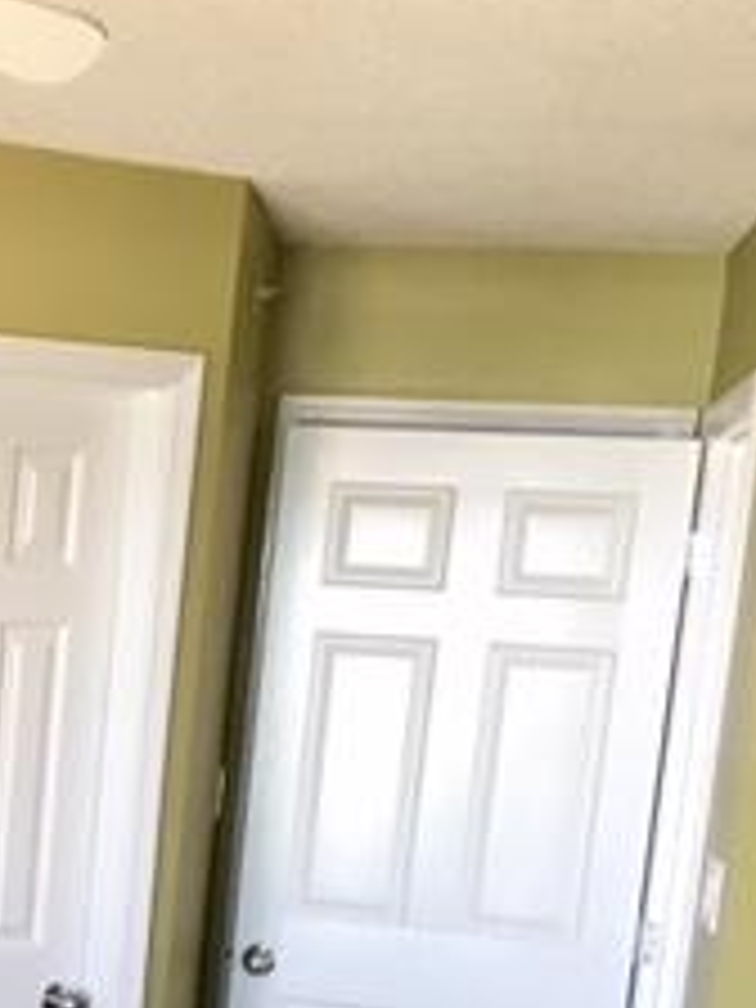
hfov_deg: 16.4
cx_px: -324
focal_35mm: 83
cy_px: 976
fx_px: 2417
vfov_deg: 22.7
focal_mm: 4.15
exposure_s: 1/30
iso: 80
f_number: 2.2
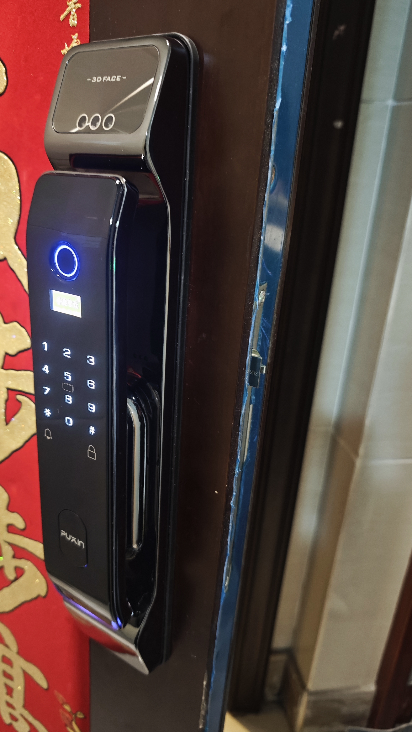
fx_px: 524
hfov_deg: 42.5
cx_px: 148
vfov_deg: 69.9
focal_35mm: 27
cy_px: 364
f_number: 1.42
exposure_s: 1/11.4
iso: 2500
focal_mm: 6.68
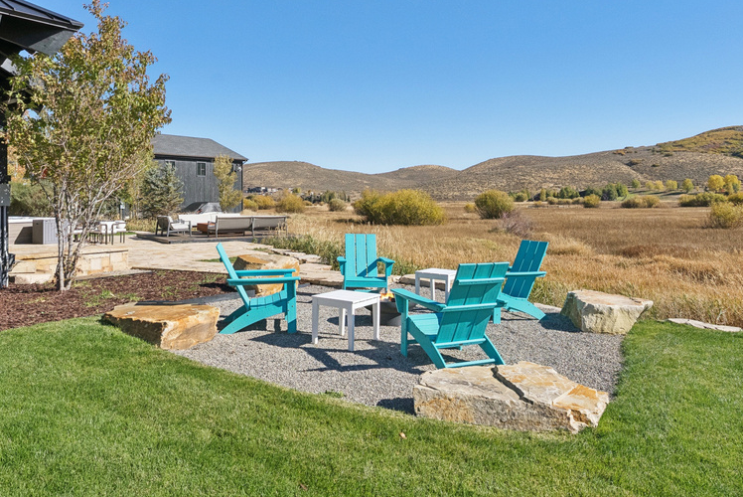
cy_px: 185
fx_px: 537
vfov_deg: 49.1
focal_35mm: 26
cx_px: 342
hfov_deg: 69.2
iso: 1600
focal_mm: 19
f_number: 7.1
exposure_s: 1/5000
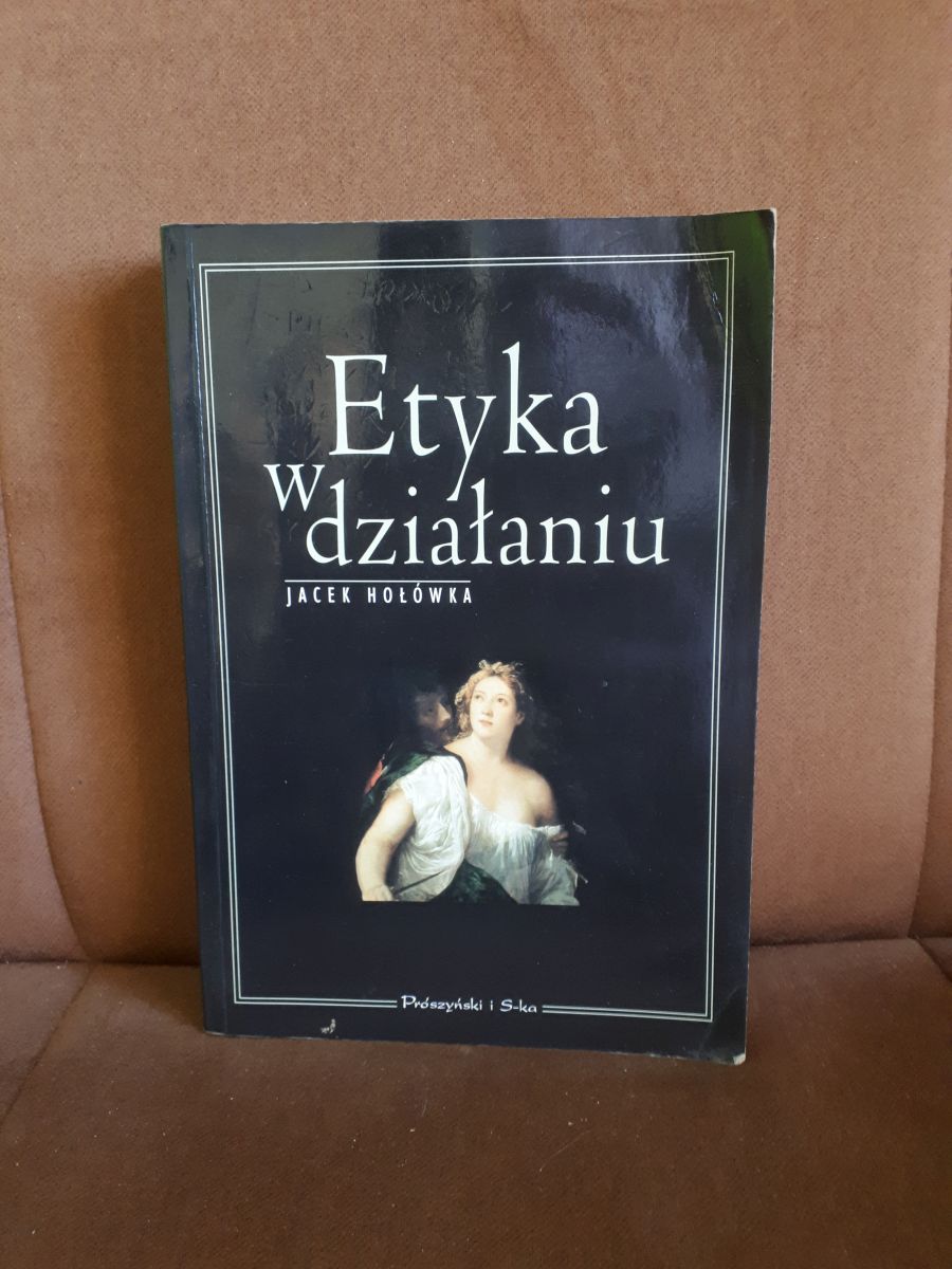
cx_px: 476
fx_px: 990
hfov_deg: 51.4
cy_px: 634
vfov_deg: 65.3
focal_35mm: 27
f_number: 1.9
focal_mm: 3.6
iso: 250
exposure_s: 1/15
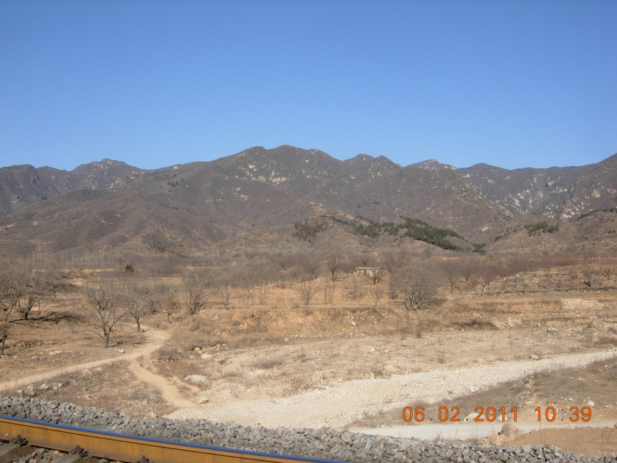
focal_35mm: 36
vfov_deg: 39.7
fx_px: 642
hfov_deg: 51.4
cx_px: 308
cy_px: 232
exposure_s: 1/342
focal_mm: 7.5
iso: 50
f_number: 6.1
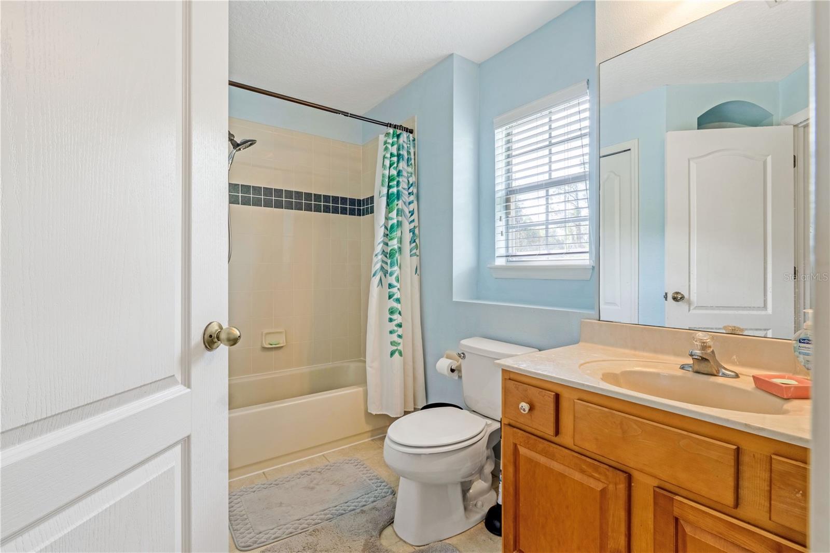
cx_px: 415
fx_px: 380
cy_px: 276
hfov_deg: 95.0
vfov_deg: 72.0
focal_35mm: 16
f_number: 9
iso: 250
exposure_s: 1/200
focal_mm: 11
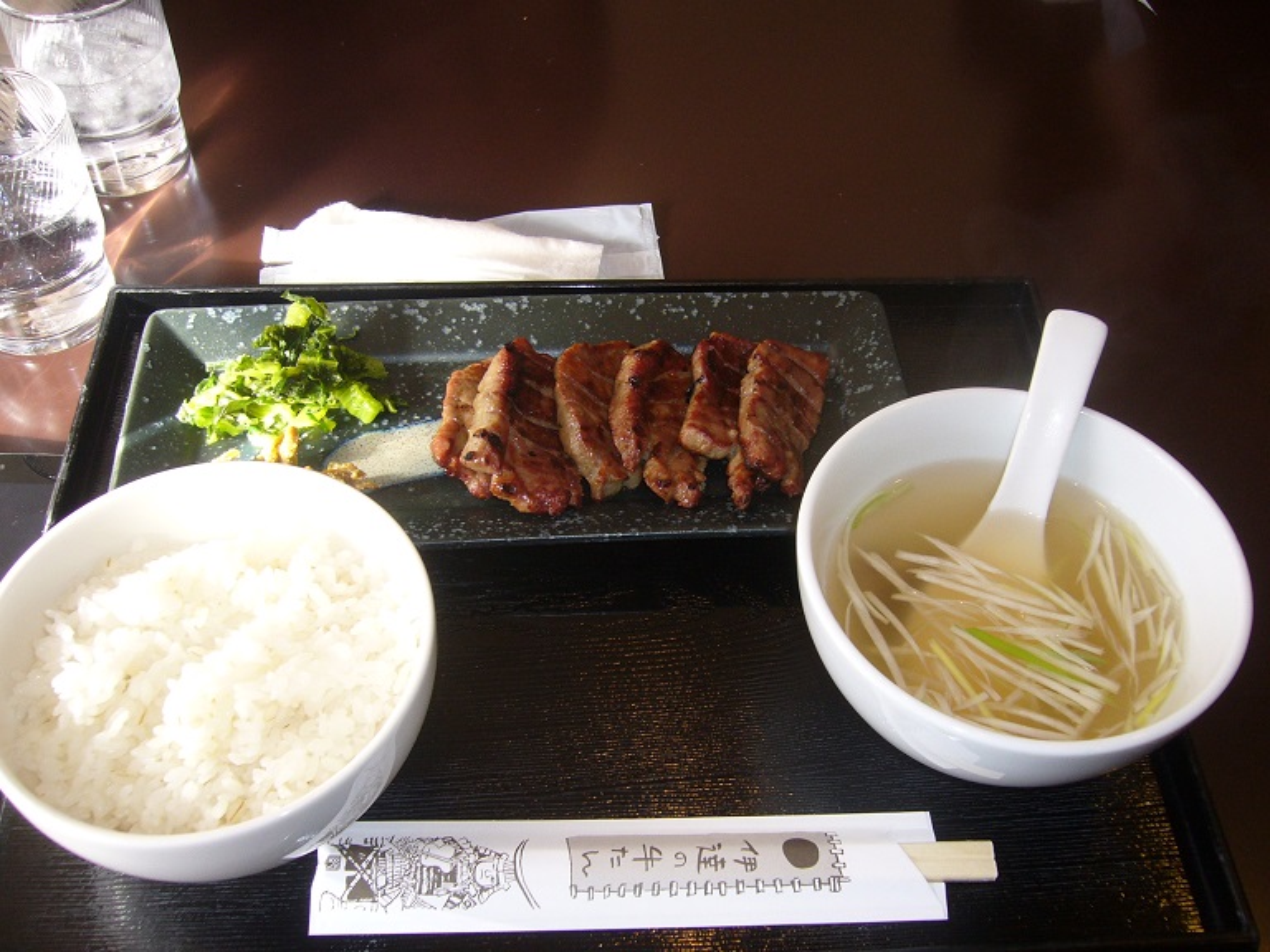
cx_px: 635
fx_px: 1284
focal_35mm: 35
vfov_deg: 40.7
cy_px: 476
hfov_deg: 52.6
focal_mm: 5.8
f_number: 2.8
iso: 100
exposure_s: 1/60
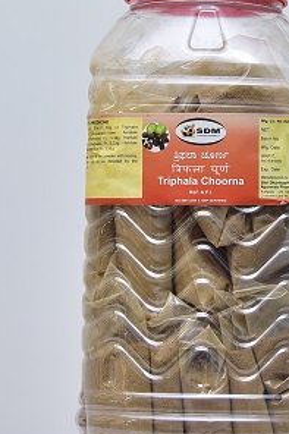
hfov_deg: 19.1
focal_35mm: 71
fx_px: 856
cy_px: 183
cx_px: 204
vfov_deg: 28.4
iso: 1250
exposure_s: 1/125
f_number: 4
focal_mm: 40
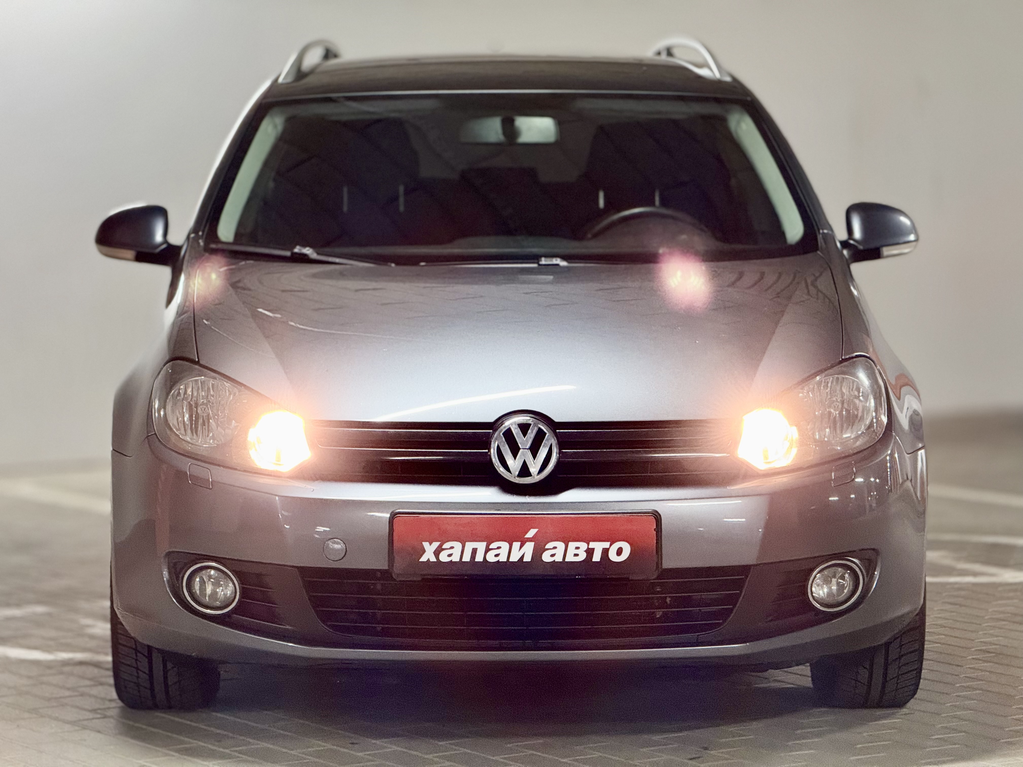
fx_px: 3546
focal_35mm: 120
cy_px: 384
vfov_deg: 12.3
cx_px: 512
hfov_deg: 16.4
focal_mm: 15.66
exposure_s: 1/50
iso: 400
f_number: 2.8
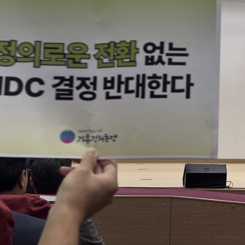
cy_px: 73
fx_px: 657
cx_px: 231
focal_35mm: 82
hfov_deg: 20.6
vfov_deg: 21.0
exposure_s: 1/60
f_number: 1.78
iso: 125
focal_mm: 6.76
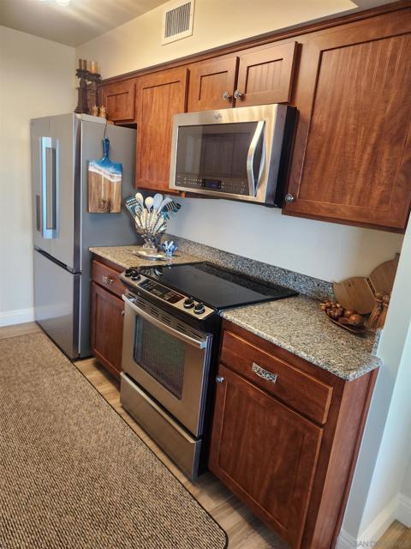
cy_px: 274
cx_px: 206
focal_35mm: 23
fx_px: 364
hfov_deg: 58.9
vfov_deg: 73.9
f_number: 1.8
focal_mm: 5.4
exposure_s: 1/120
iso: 200
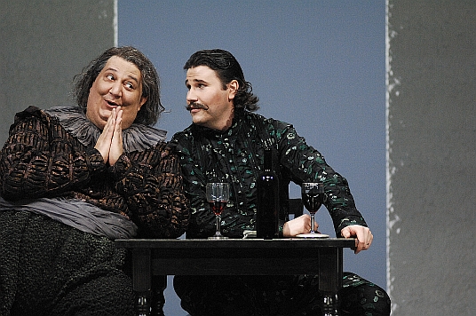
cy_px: 158
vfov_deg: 5.1
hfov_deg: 7.6
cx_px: 238
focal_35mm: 270
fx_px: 3566
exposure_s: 1/1250
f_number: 2.8
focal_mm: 180
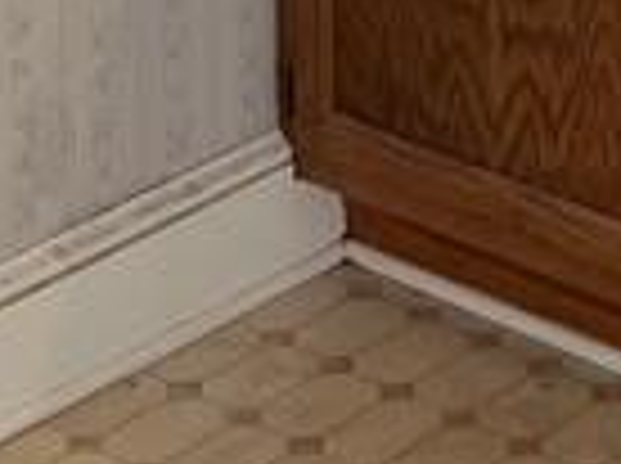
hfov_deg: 10.1
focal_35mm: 193
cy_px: -806
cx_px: 814
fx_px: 3456
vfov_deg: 7.0
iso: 64
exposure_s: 1/120
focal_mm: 5.7
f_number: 1.5
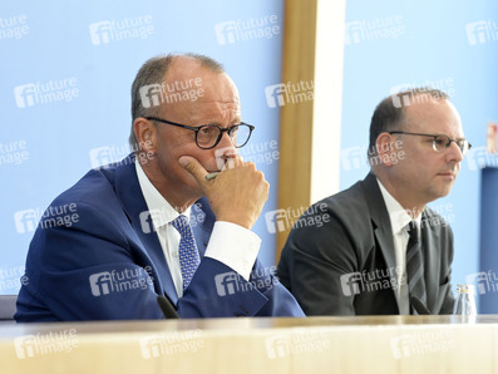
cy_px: 187
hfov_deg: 15.0
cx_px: 264
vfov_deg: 11.3
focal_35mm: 131
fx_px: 1885
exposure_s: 1/500
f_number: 5.6
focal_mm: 120
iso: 4000
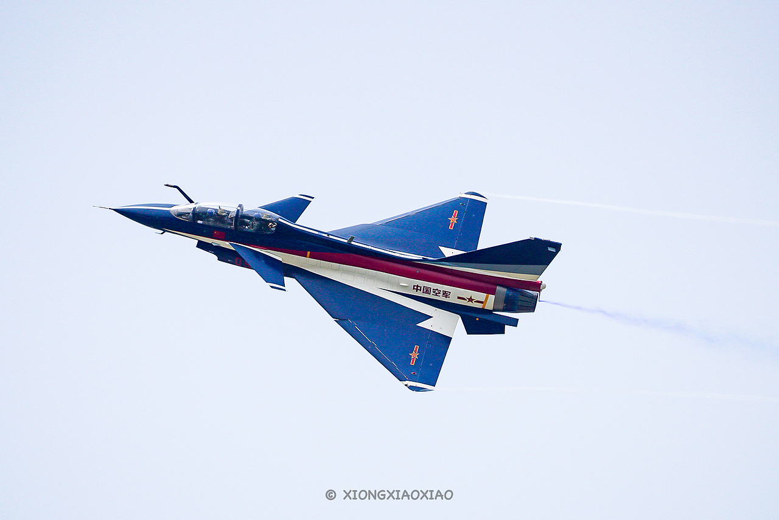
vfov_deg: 4.6
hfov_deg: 6.9
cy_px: 260
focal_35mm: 300
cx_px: 390
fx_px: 6495
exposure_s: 1/2500
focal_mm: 200
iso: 400
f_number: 6.3
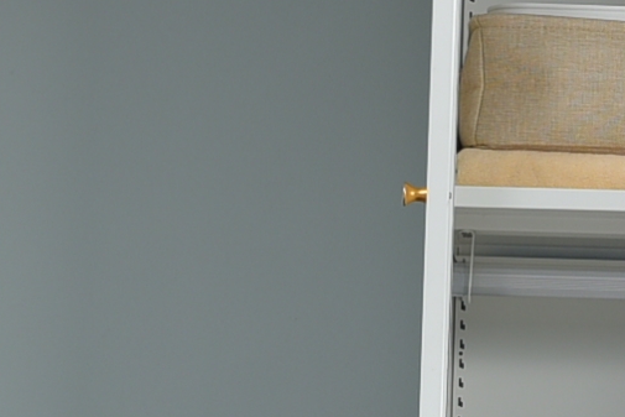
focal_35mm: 364
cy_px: 885
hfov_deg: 5.6
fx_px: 6321
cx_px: 640
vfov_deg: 3.7
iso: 100
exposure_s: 1/180
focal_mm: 50
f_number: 6.7
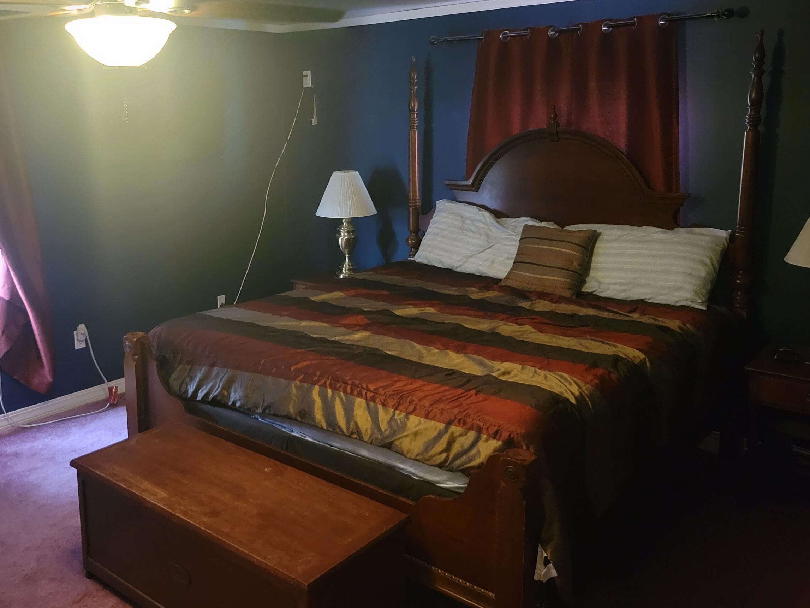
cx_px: 322
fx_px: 796
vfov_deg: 41.6
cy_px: 248
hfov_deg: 53.6
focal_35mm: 34
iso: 800
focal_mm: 5.4
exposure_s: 1/24
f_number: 1.8
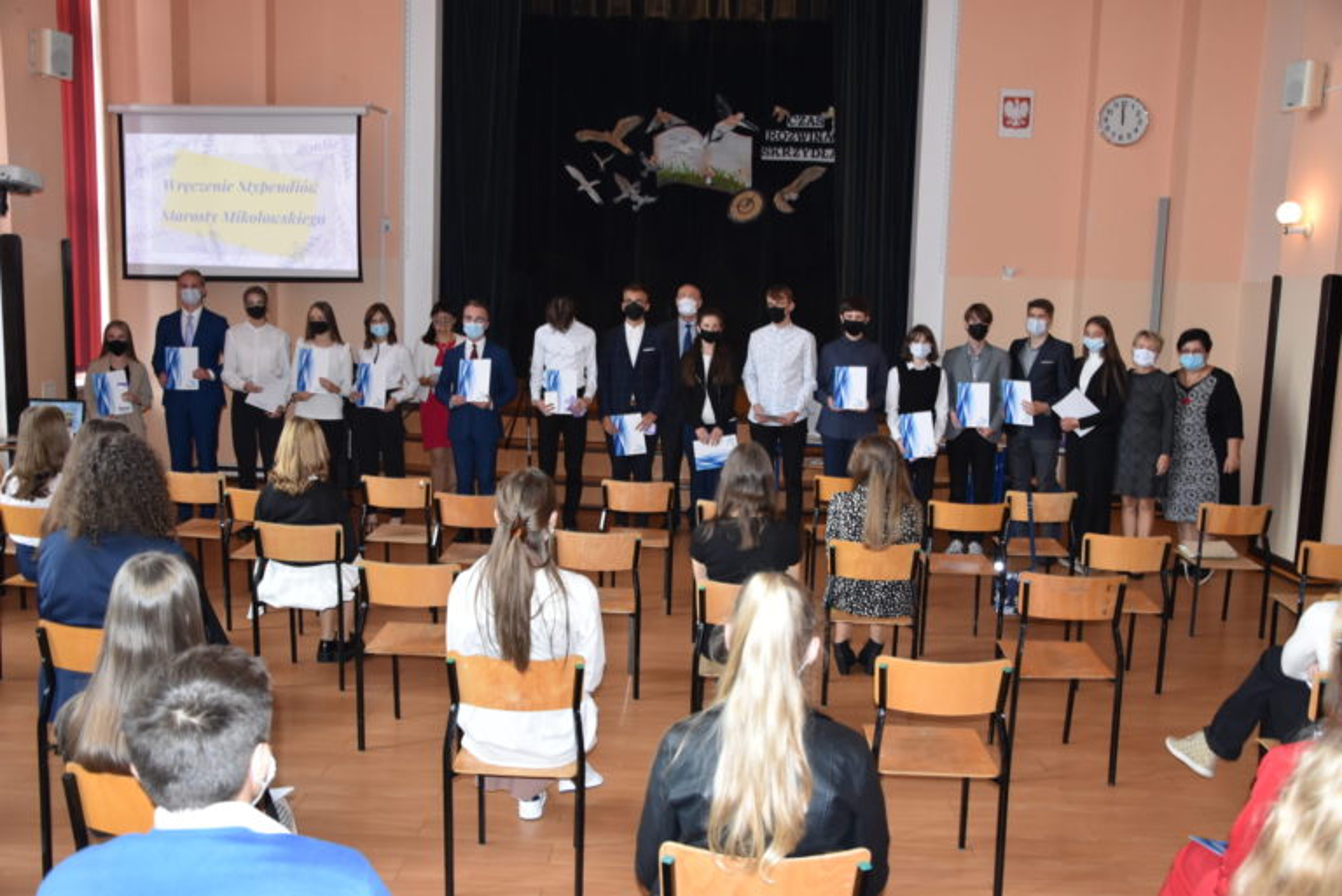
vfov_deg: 40.0
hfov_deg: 57.2
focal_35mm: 33
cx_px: 671
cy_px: 448
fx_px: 1231
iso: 800
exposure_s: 1/80
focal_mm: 22
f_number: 4
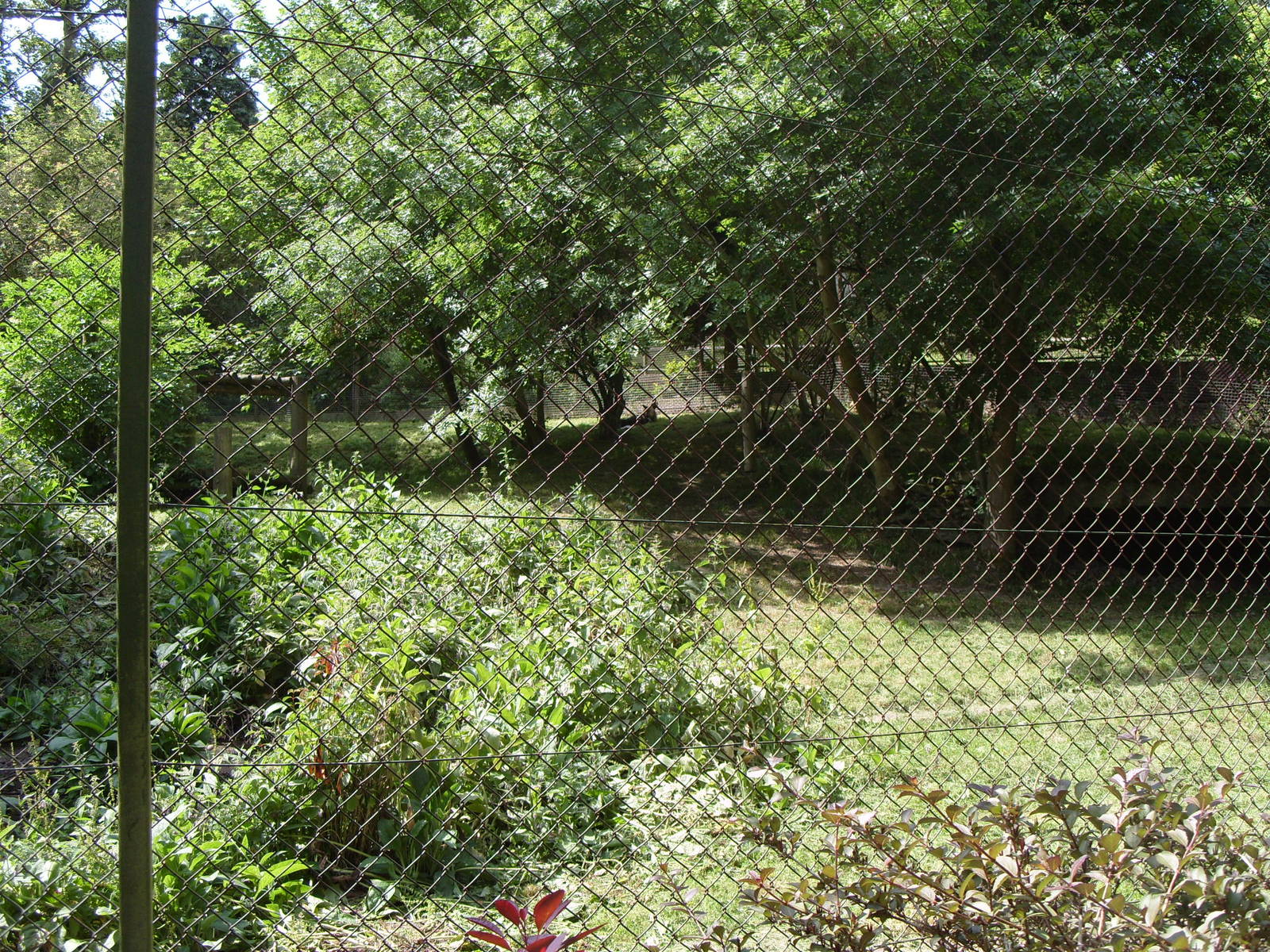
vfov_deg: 40.7
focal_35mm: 35
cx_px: 635
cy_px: 476
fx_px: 1284
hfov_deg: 52.6
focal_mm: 7.8
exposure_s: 1/250
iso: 80
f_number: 2.8
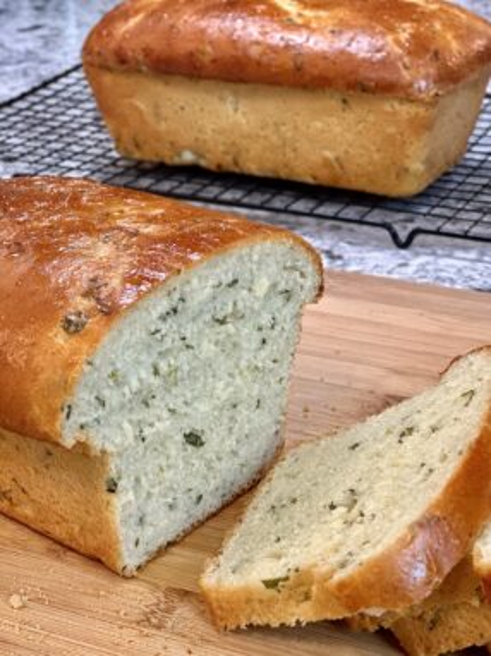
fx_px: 1458
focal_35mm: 77
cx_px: 246
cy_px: 328
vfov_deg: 25.4
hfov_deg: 19.1
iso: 160
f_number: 2.8
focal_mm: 9
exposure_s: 1/40
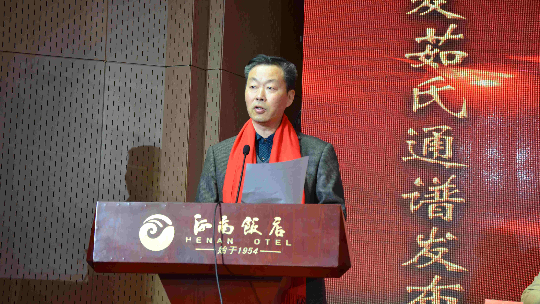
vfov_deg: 19.1
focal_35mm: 63
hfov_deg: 33.3
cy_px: 141
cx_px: 271
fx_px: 902
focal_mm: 40
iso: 500
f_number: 4.5
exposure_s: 1/60
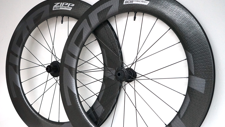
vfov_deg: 26.0
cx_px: 111
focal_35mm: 46
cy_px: 70
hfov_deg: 44.6
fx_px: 274
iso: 3200
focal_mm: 43
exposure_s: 1/160
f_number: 4.5
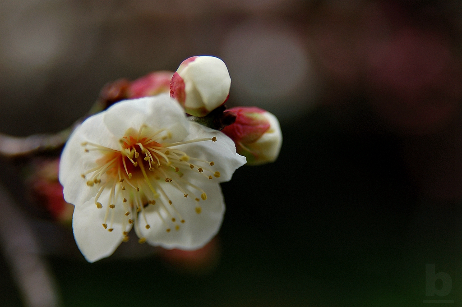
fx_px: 1443
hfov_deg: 18.2
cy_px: 154
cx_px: 231
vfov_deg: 12.2
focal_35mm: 112
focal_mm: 75
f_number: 5
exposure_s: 1/250
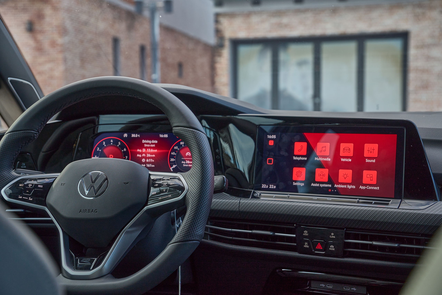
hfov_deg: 35.9
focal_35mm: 56
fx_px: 681
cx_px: 221
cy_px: 148
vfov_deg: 24.4
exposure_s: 1/100
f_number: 4
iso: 80
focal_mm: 37
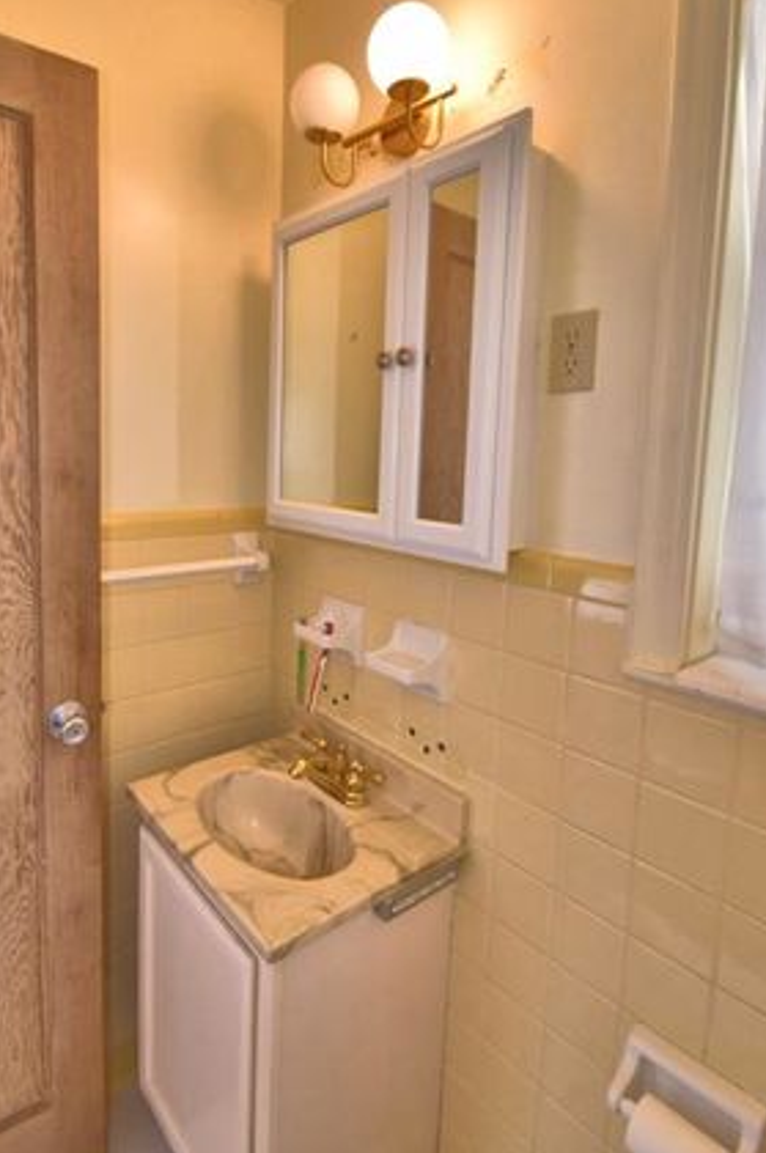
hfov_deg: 64.1
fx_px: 608
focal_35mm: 19
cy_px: 502
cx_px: 329
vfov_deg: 86.5
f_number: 4.5
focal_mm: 10
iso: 360
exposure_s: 1/30
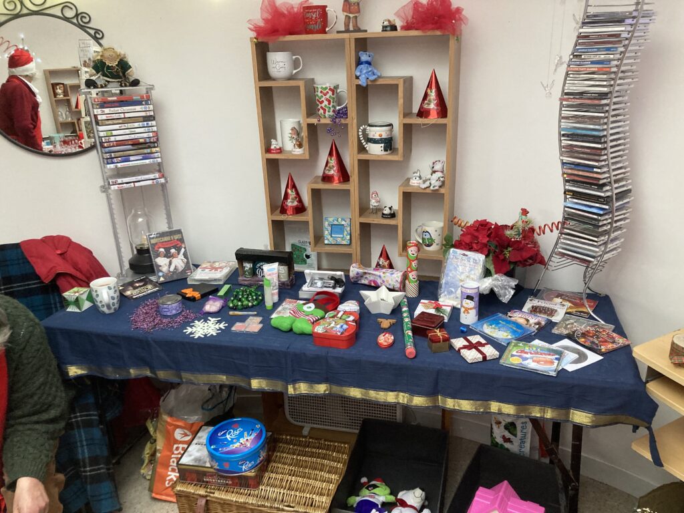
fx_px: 553
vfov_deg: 49.7
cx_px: 342
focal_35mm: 28
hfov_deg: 63.4
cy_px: 256
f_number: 1.8
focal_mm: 3.99
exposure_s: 1/60
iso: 320
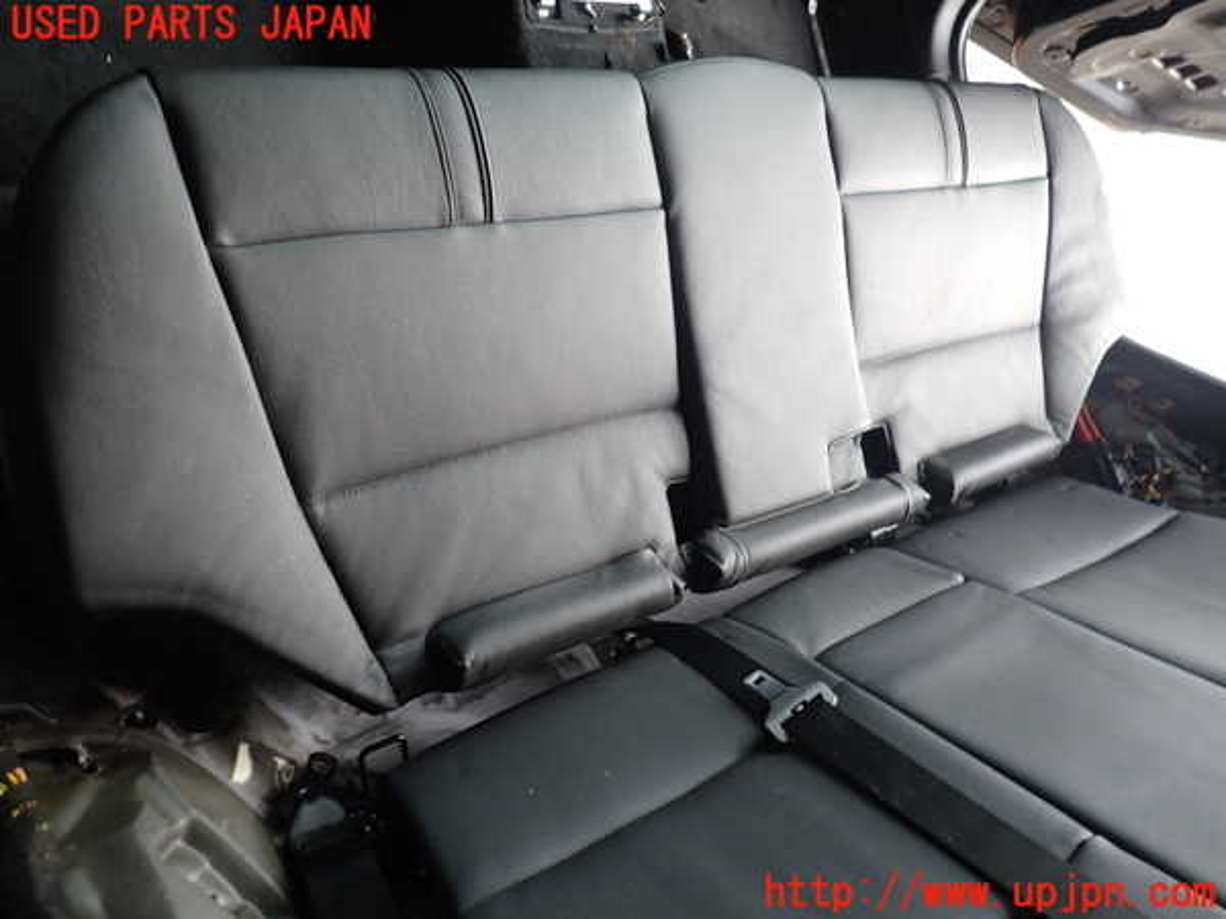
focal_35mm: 25
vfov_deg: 54.9
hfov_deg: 69.4
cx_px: 613
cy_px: 460
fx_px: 885
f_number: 2
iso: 200
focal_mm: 4.5
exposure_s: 1/30
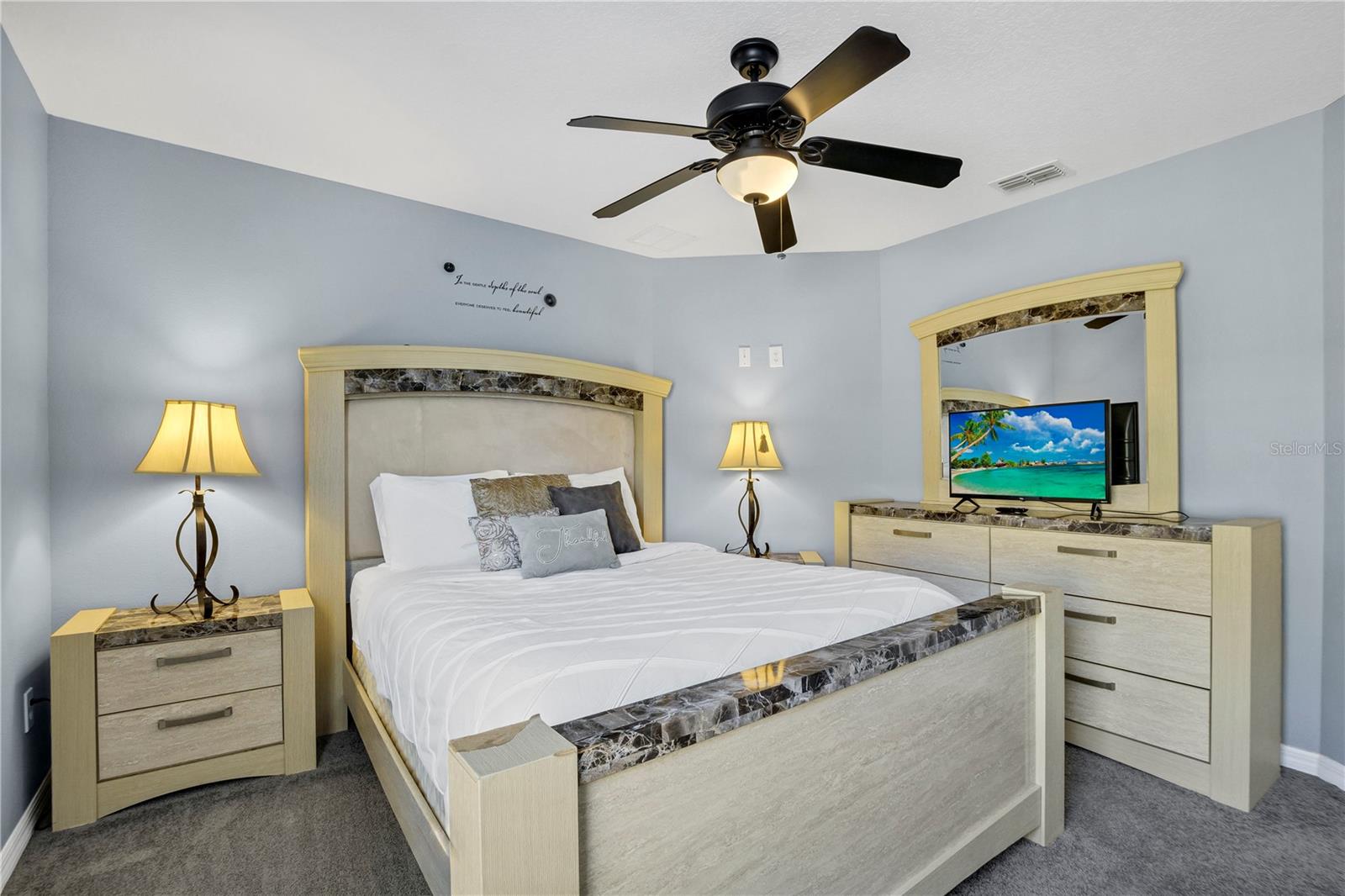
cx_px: 672
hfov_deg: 100.4
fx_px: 560
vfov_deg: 77.3
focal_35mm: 15
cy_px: 448
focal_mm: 10
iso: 200
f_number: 10
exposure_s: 1/5
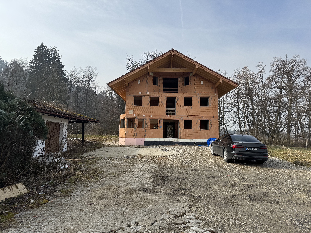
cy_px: 116
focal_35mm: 24
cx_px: 156
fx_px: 216
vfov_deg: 56.8
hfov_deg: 71.6
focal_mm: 6.76
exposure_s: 1/4049
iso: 80
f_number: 1.78
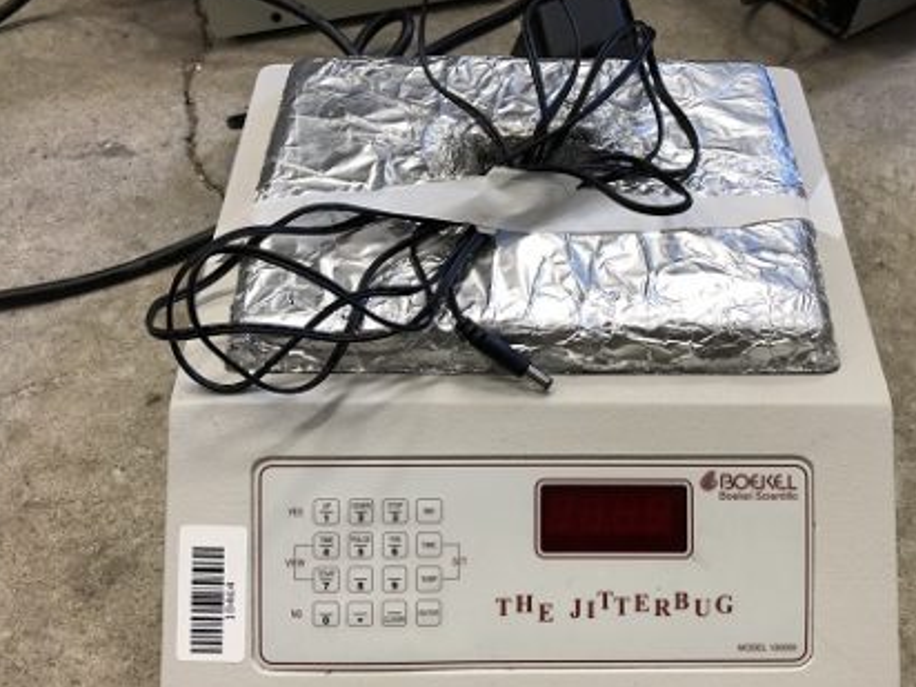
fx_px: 900
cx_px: 531
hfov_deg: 53.7
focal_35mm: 34
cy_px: 401
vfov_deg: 41.7
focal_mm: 4
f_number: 1.8
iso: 40
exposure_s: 1/30
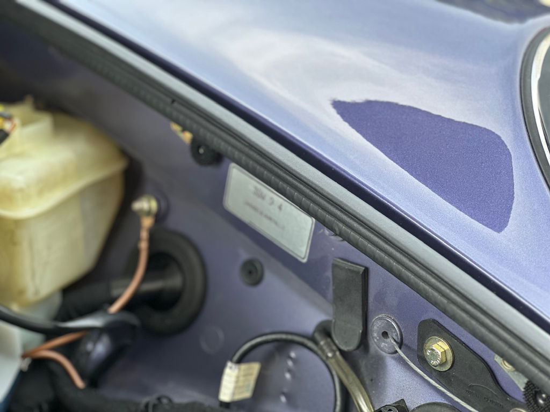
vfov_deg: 19.1
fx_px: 1223
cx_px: 275
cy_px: 206
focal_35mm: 77
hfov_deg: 25.3
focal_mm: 9
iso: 50
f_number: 2.8
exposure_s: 1/121
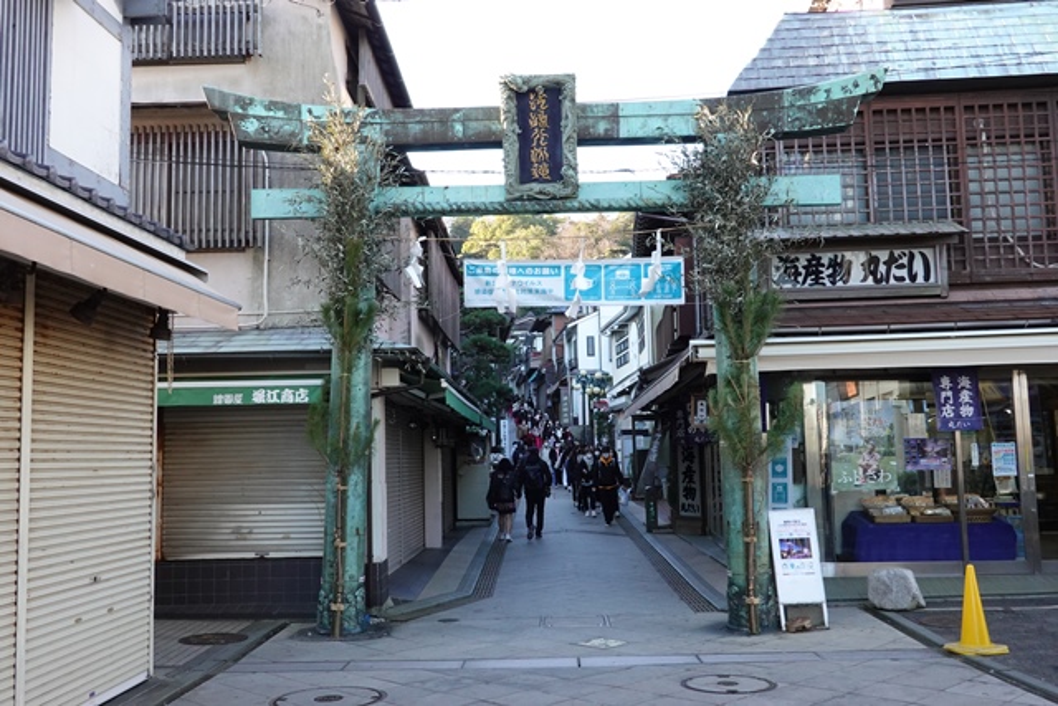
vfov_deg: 38.9
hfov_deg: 55.8
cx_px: 529
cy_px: 353
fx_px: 999
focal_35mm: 34
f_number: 8
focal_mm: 12.76
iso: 800
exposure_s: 1/125
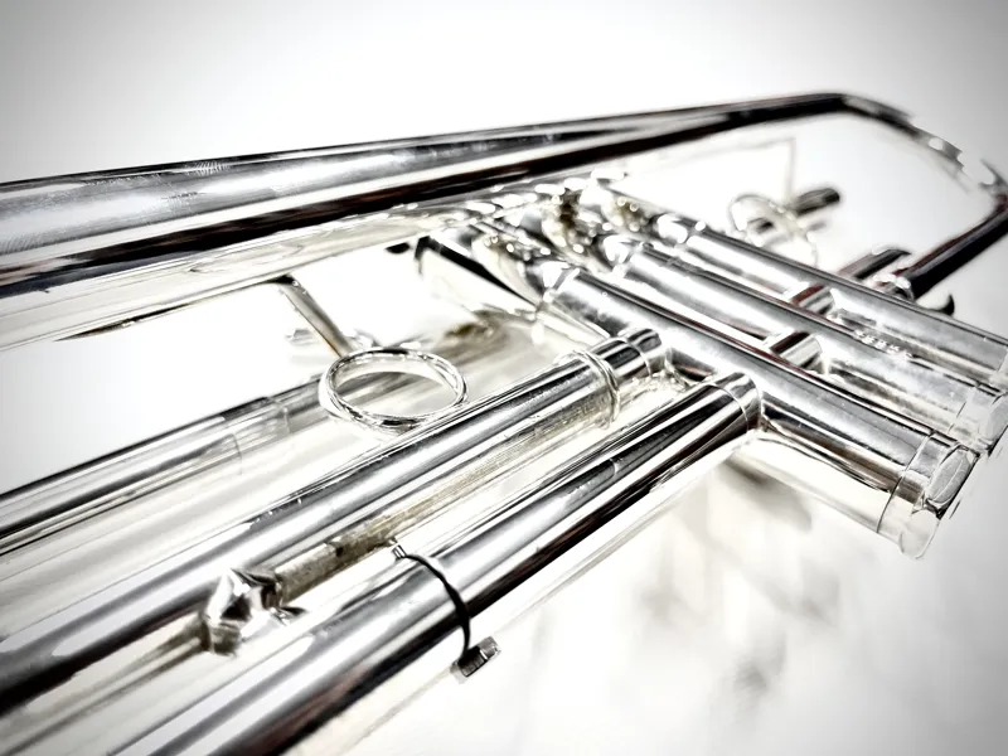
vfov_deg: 53.1
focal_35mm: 26
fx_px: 757
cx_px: 504
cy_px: 378
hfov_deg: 67.3
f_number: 1.6
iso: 80
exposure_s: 1/100
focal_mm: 5.1
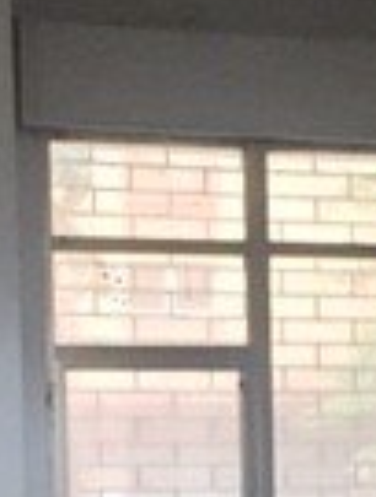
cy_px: 560
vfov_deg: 14.0
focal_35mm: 137
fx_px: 1975
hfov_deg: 10.8
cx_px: 313
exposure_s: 1/33
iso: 32
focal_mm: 4.15
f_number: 2.2
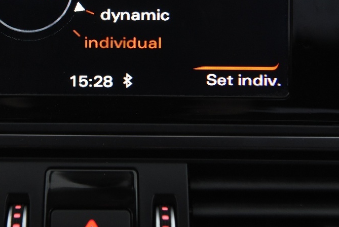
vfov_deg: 10.3
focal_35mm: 133
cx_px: 96
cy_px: 15
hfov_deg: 15.4
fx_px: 1253
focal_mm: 55
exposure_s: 1/60
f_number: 4
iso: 4000
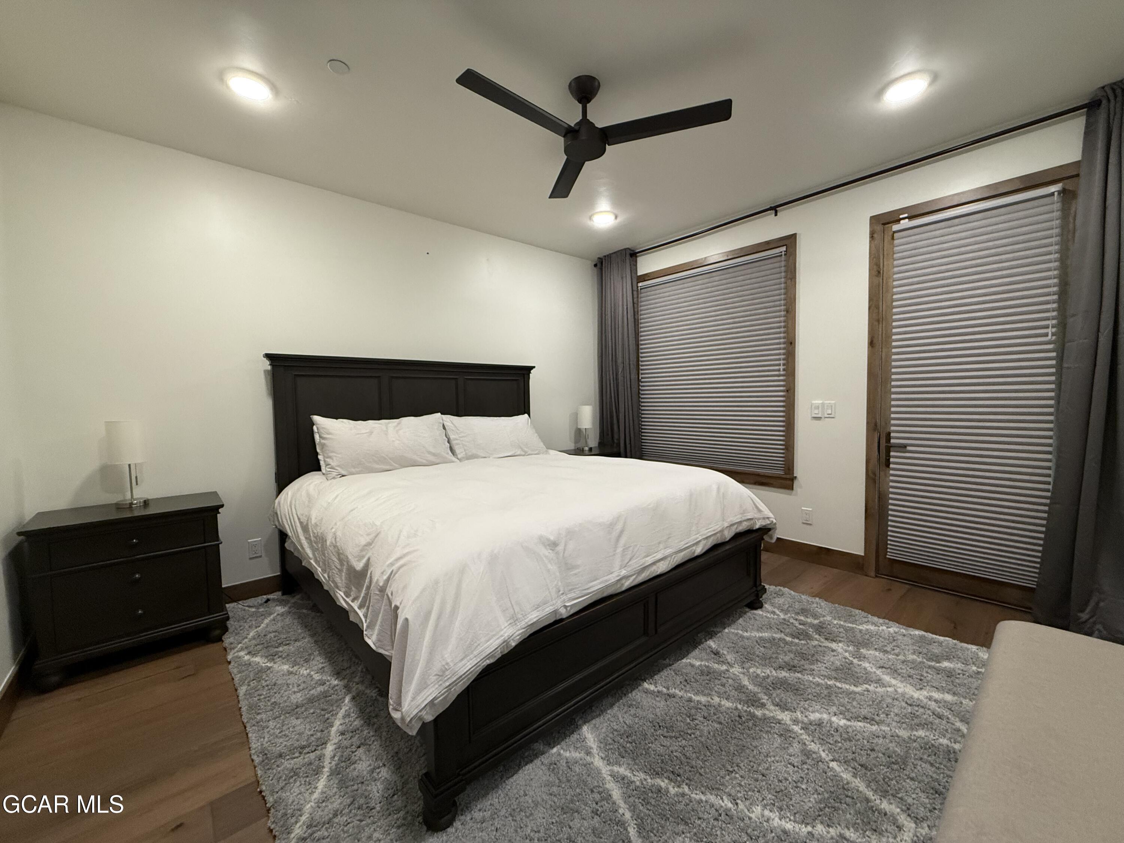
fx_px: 455
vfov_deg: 85.7
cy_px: 422
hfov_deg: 102.1
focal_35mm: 14
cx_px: 562
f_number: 2.2
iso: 320
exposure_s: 1/120
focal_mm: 2.22
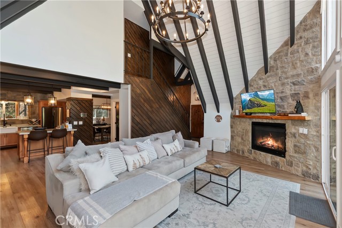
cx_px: 171
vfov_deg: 77.4
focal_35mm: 15
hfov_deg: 100.4
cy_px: 114
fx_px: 143
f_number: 8
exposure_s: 1/30
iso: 400
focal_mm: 10
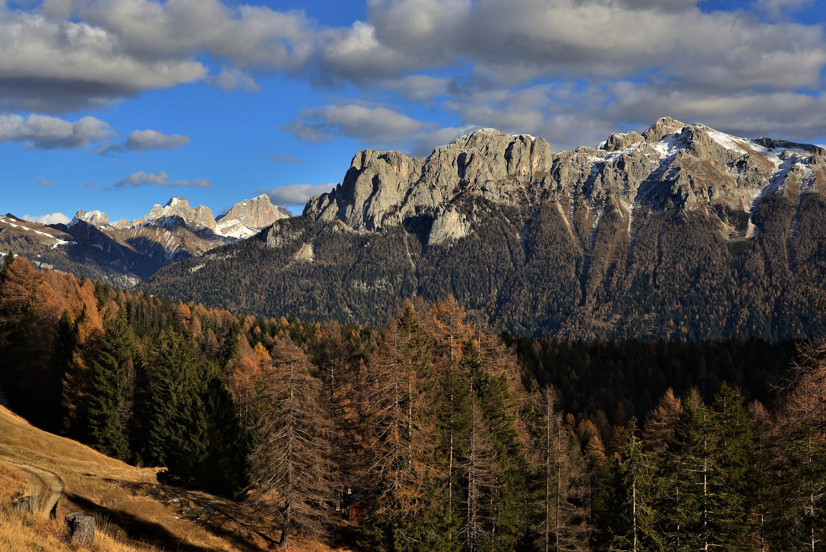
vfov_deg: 30.5
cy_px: 276
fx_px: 1010
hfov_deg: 44.5
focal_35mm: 44
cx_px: 413
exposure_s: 1/250
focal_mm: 44
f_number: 9
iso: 160
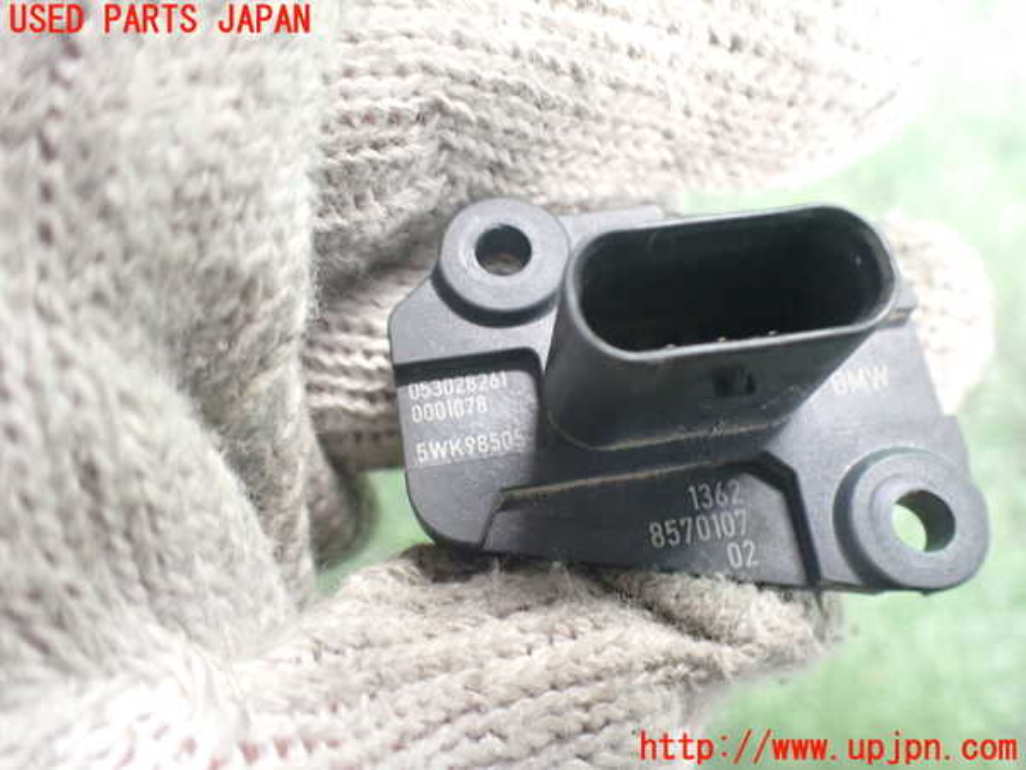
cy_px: 385
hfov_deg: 60.0
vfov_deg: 46.8
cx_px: 513
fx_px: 889
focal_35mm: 30
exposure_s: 1/30
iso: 1000
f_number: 2.3
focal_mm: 5.4
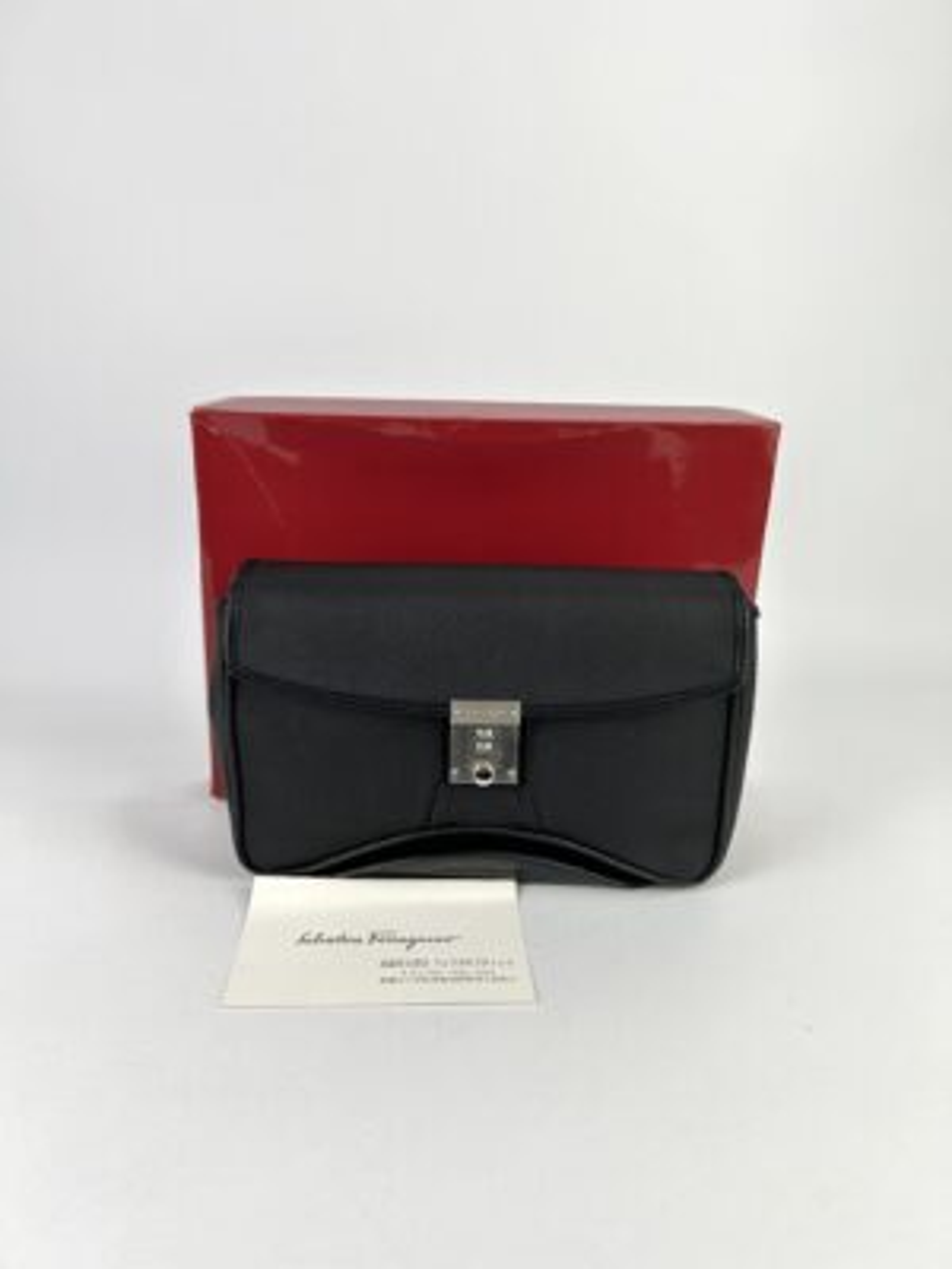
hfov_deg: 53.1
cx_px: 476
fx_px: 953
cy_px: 634
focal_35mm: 26
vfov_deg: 67.3
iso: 40
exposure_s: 1/173
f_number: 1.5
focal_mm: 5.7
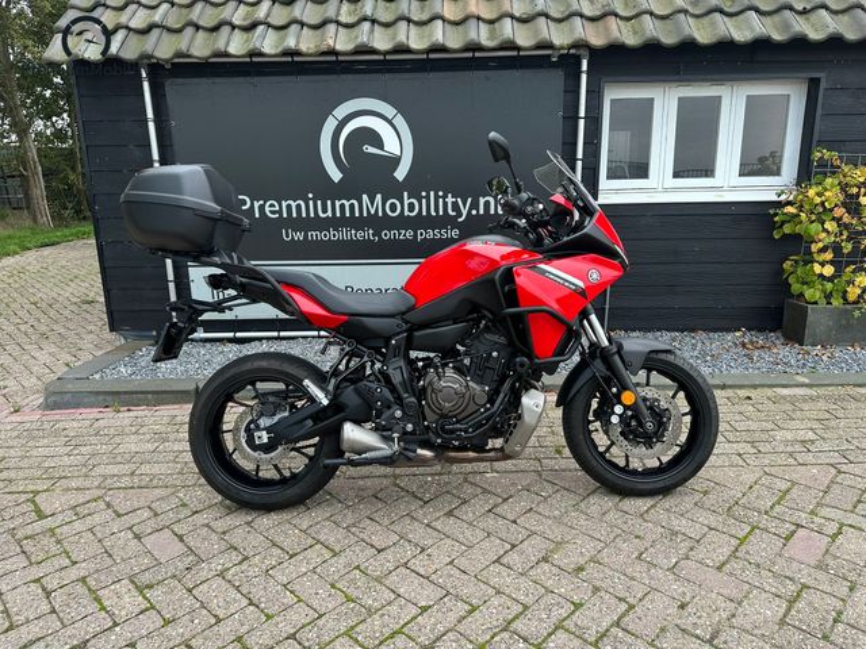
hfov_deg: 71.6
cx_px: 433
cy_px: 324
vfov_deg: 56.8
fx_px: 600
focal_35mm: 24
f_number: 1.78
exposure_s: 1/216
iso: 64
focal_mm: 6.86
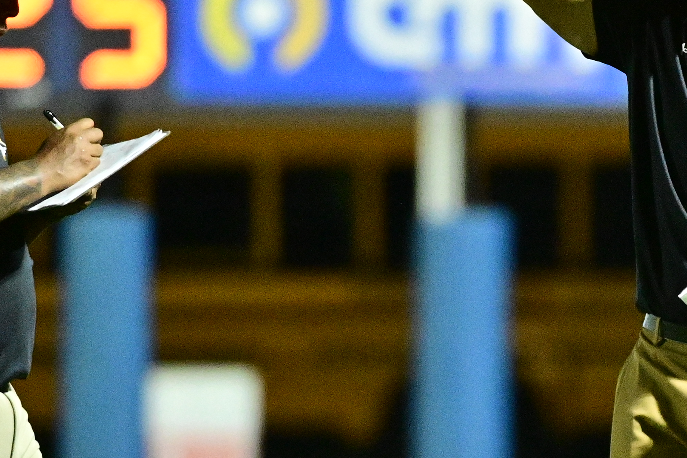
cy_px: 290
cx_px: 708
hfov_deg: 1.8
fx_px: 21524
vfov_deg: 1.2
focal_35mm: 1128
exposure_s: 1/640
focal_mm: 350
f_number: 4
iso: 12800
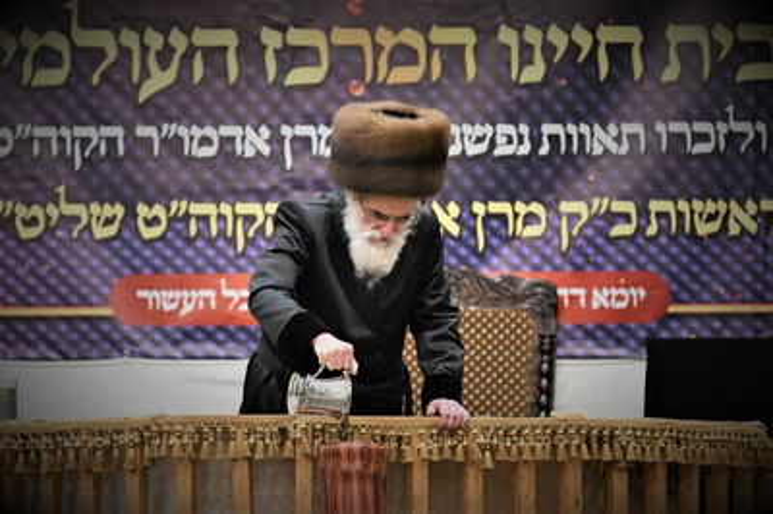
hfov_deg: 6.9
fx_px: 6436
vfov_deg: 4.6
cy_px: 257
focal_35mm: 300
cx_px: 386
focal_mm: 200
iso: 640
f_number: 2.8
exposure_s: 1/125
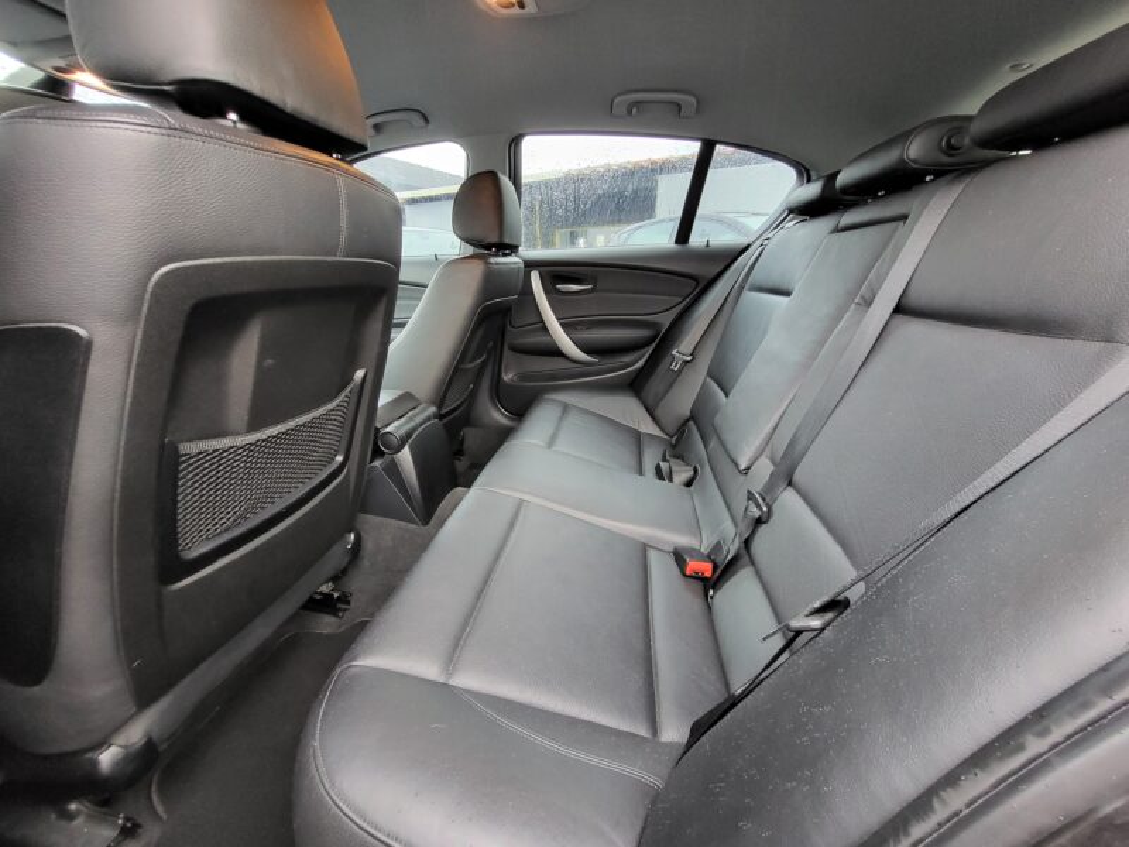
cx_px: 564
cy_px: 424
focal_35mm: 13
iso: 640
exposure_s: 1/33
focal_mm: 1.74
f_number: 2.2
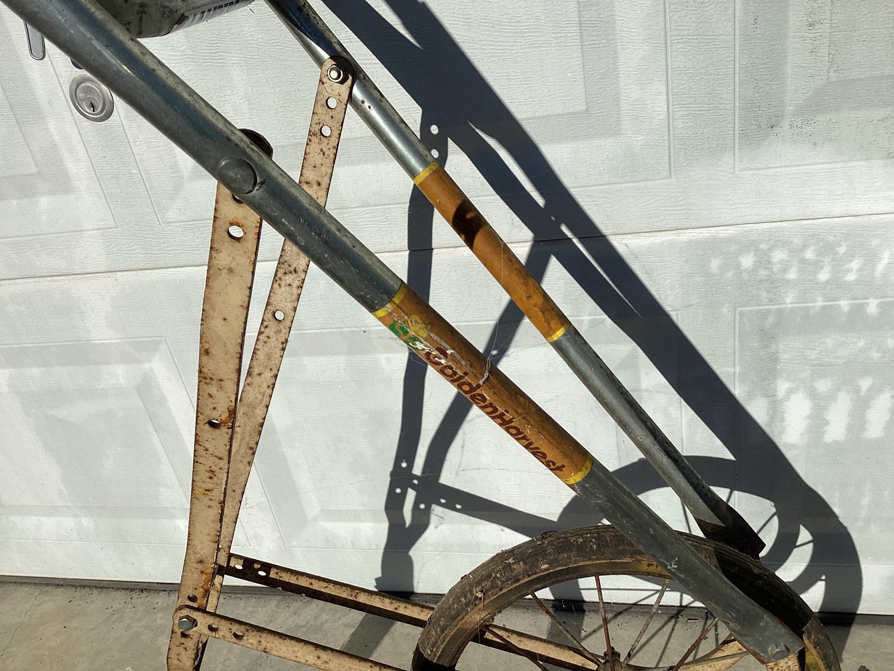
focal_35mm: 31
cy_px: 336
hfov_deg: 58.3
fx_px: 801
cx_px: 447
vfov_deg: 45.4
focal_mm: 3.3
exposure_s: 1/4525
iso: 25
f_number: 2.4
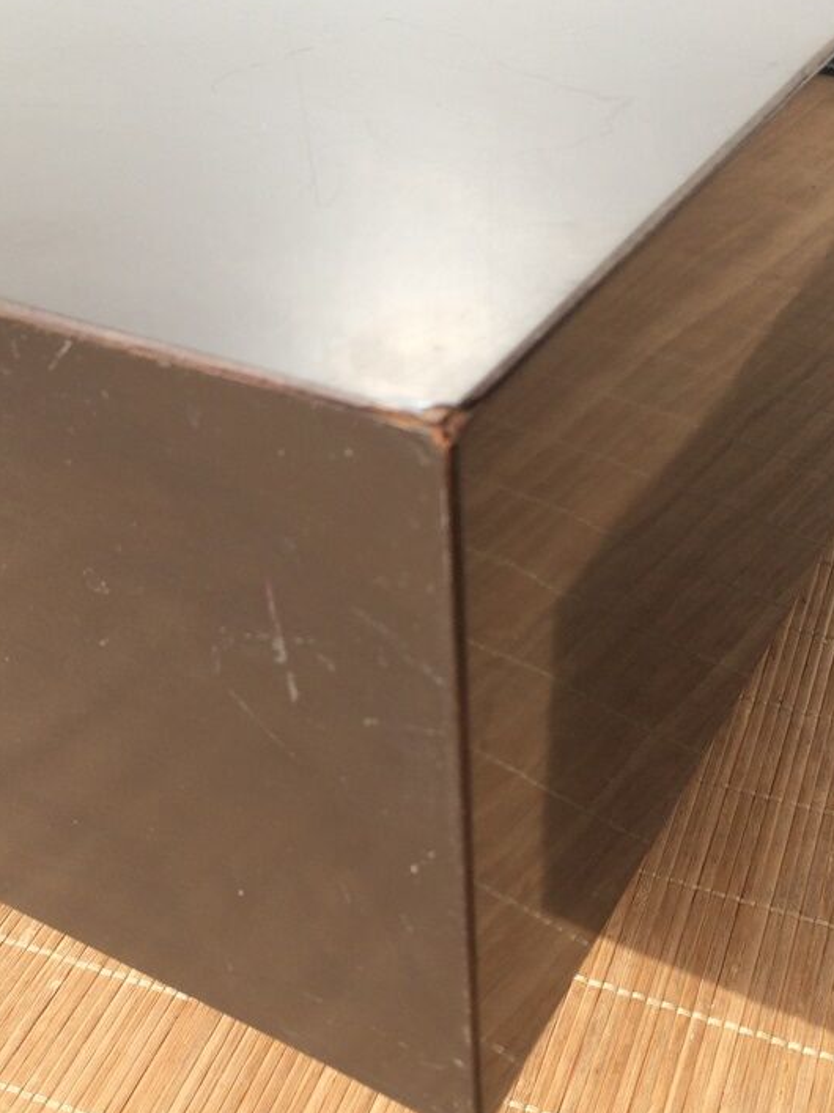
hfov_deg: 34.3
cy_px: 614
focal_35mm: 42
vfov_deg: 44.7
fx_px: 1350
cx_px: 398
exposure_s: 1/1786
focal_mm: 4.15
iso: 32
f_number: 2.2
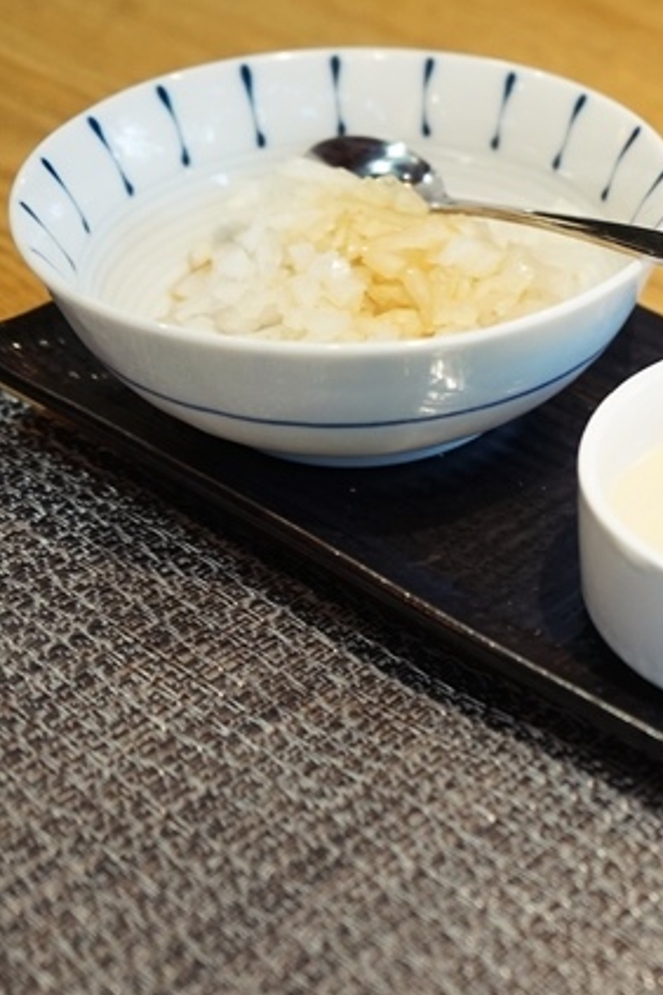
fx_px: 2403
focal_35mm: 87
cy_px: 427
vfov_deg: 23.4
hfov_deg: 15.0
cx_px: 865
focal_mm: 46
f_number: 4.5
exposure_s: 1/60
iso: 1000
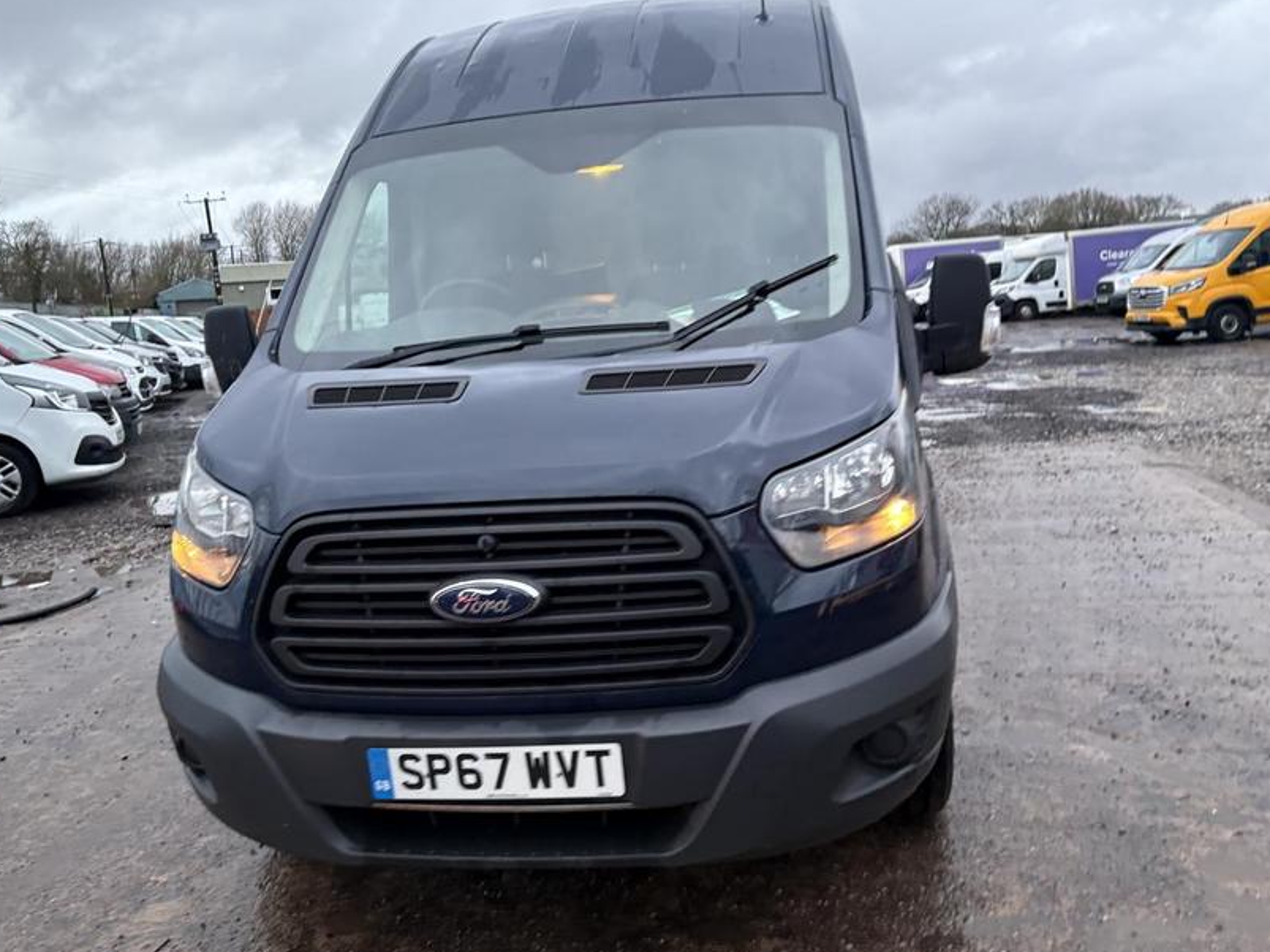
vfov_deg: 48.2
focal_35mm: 29
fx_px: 1064
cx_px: 636
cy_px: 444
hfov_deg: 61.7
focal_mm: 5.96
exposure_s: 1/60
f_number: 1.6
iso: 200
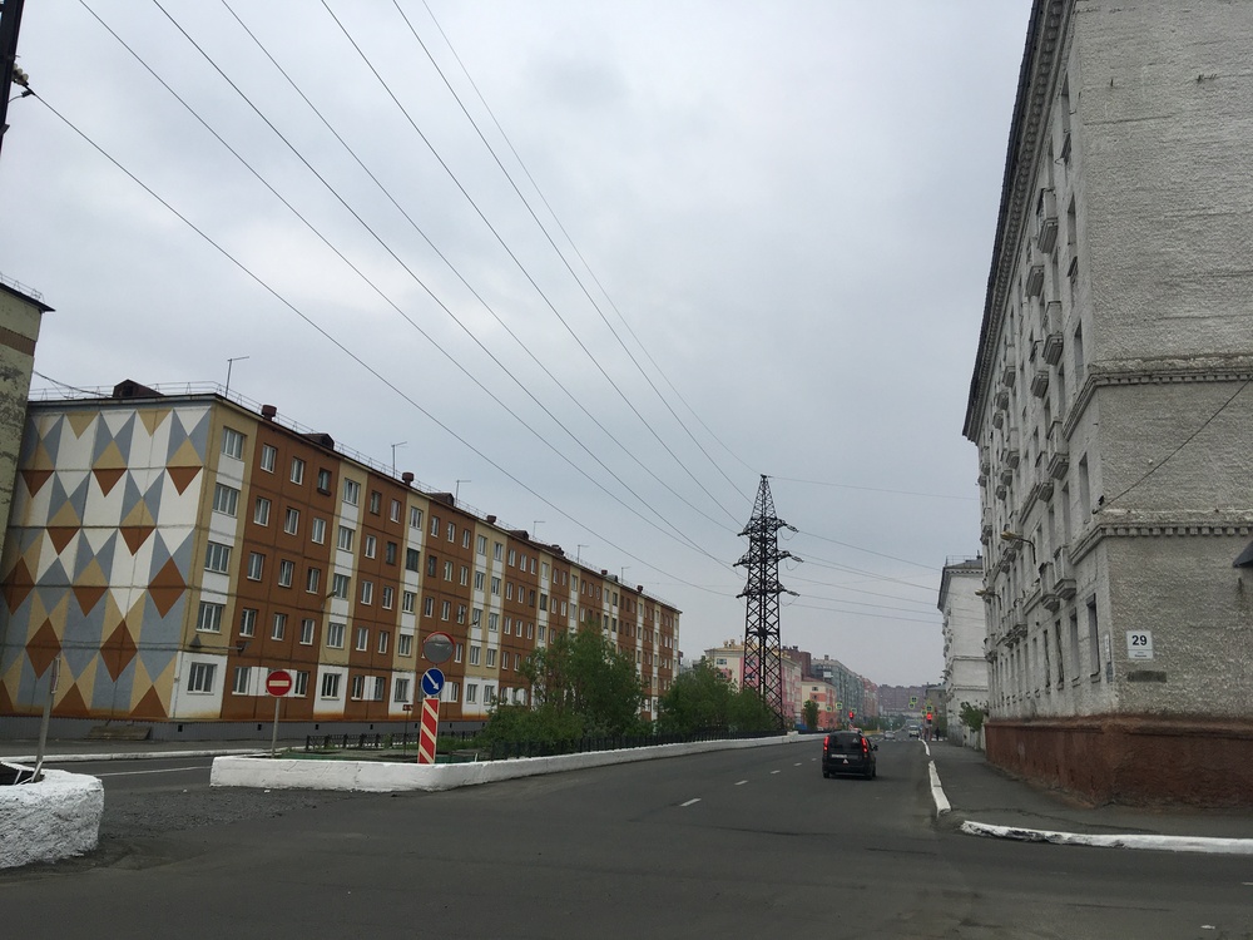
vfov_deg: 48.2
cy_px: 470
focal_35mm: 29
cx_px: 626
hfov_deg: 61.7
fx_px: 1050
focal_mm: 4.15
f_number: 2.2
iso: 25
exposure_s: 1/938
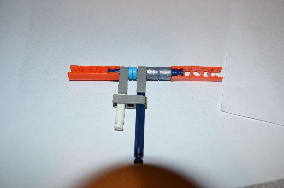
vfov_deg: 43.4
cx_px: 142
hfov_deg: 62.0
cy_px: 94
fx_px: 236
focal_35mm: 30
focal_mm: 20
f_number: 5.6
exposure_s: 1/30
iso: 200
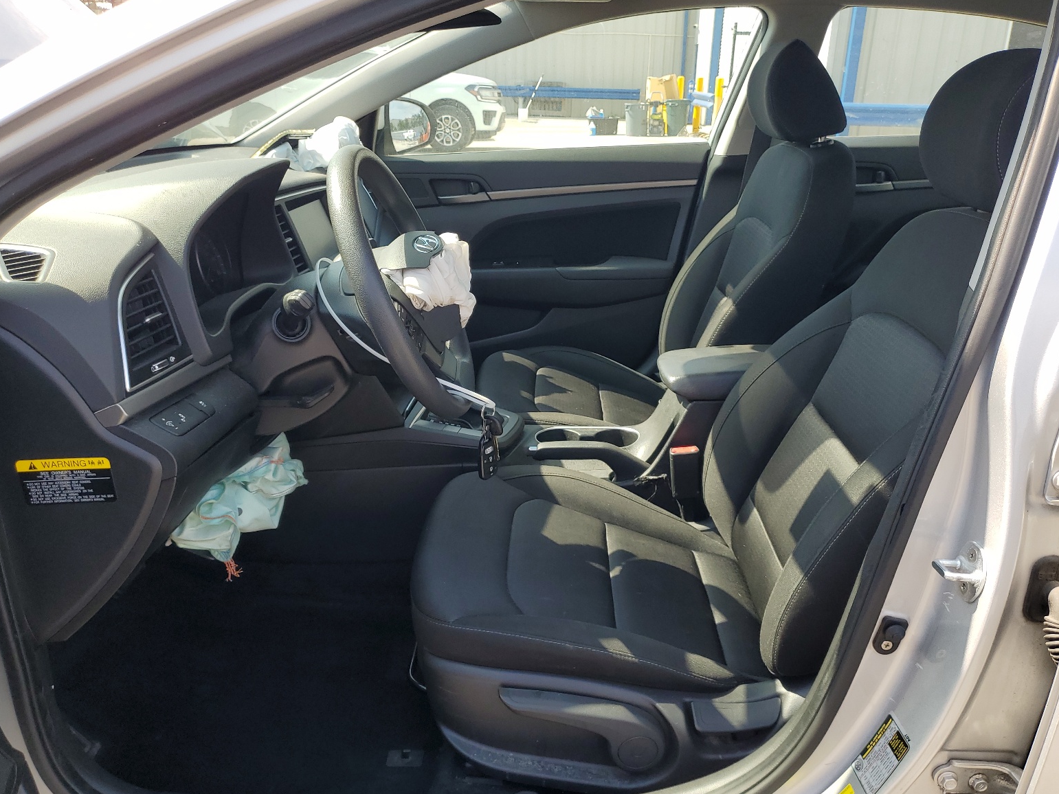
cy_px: 400
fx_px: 826
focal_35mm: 27
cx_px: 528
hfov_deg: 65.3
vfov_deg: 51.4
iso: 50
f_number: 1.5
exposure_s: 1/769
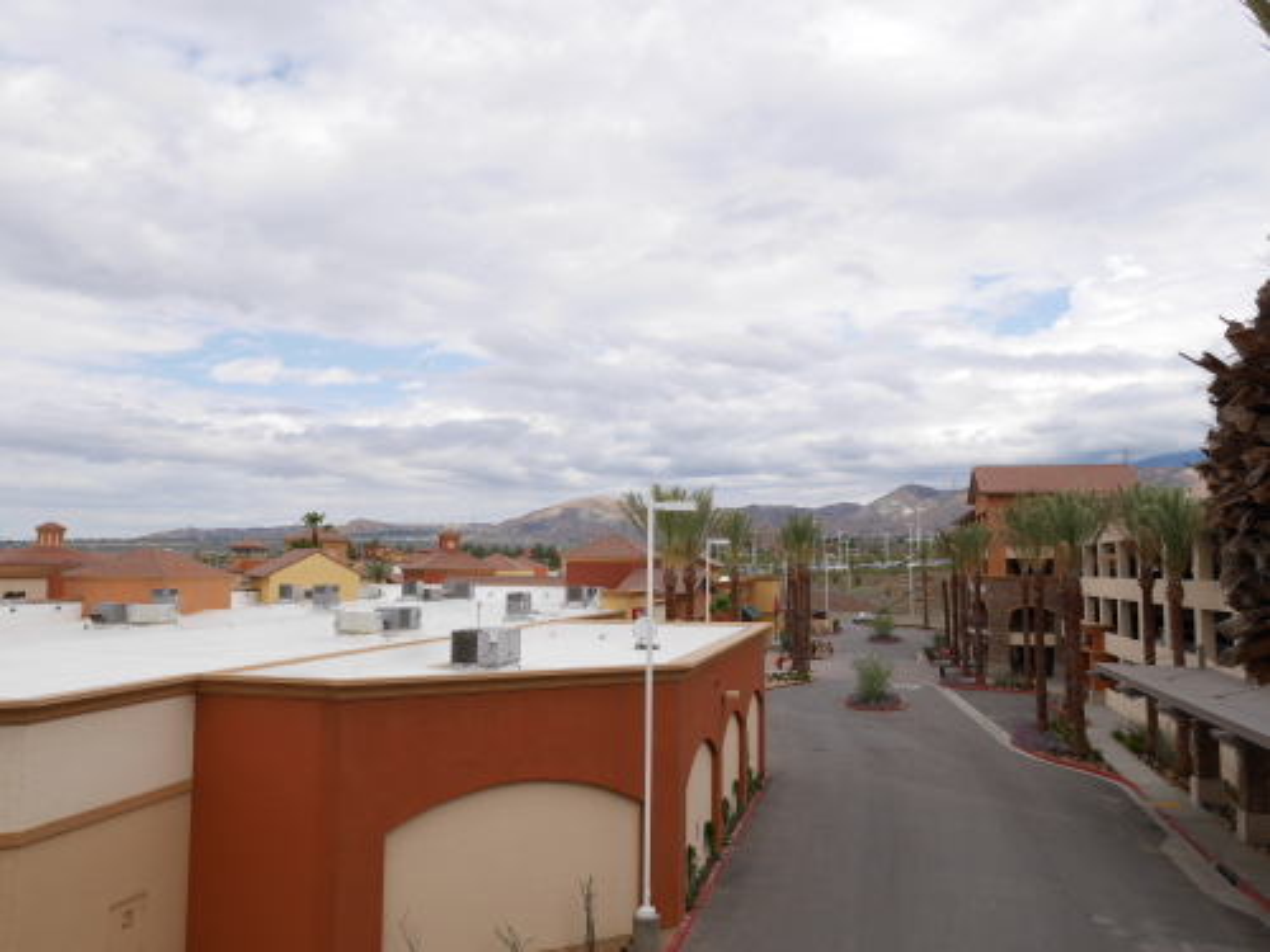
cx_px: 635
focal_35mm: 30
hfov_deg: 60.0
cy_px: 476
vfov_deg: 46.8
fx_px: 1101
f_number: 8
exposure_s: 1/500
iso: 200
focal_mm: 15
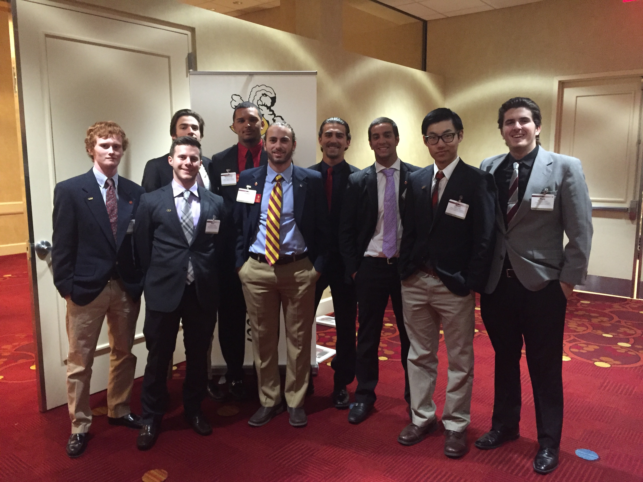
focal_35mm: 29
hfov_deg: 61.7
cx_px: 322
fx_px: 539
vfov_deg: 48.2
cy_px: 241
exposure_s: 1/15
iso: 320
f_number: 2.2
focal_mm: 4.15
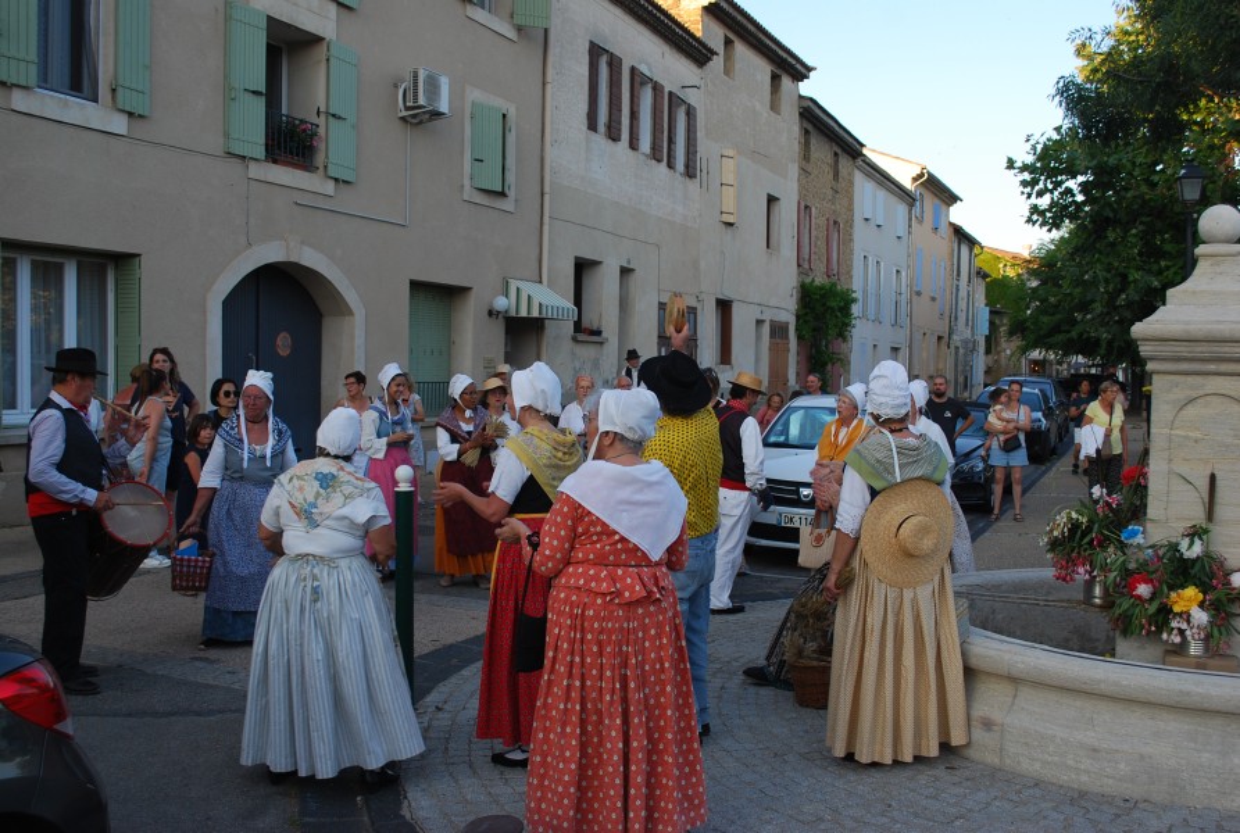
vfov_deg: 37.1
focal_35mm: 36
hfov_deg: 53.0
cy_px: 416
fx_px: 1243
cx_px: 620
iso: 180
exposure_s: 1/125
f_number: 5.6
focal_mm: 24
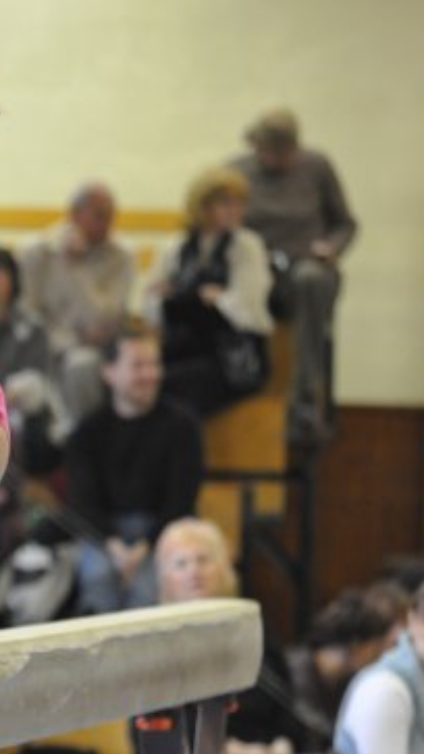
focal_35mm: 250
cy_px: 377
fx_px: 4996
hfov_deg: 4.8
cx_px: -77
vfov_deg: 8.6
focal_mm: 105
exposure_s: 1/100
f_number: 2.8
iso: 1600
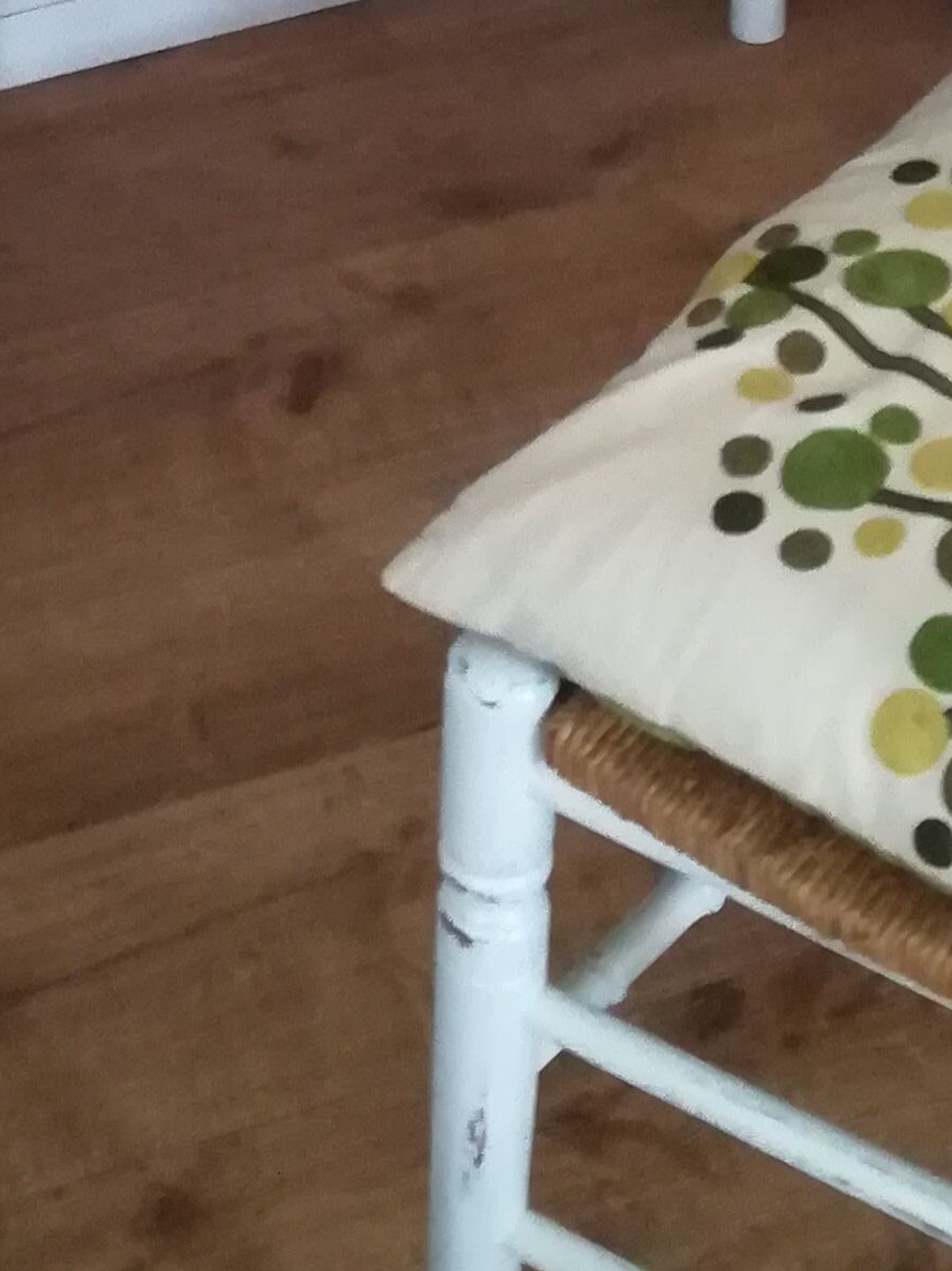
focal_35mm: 87
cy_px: -234
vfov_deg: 21.0
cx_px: 236
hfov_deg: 16.9
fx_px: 3191
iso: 800
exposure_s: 1/15
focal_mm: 3.83
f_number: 2.2
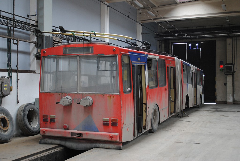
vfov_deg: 28.2
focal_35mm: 48
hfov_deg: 41.0
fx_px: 321
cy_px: 80
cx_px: 120
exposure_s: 1/30
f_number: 4.8
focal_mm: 32
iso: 320
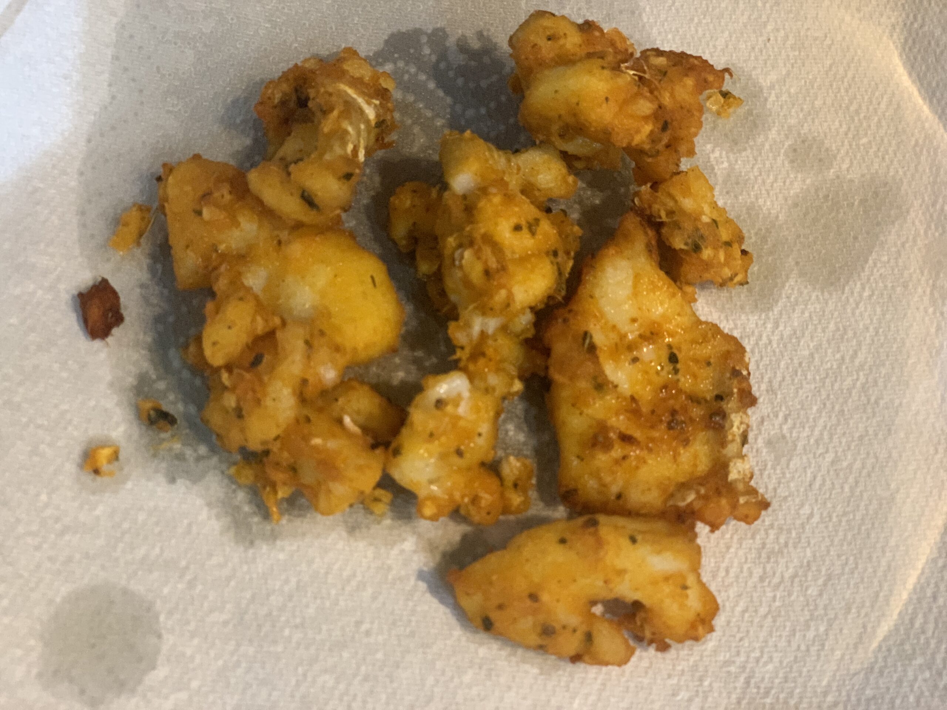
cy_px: 355
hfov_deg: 36.8
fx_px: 1423
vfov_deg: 28.0
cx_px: 474
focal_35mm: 52
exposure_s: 1/50
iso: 400
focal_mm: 6
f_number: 2.4
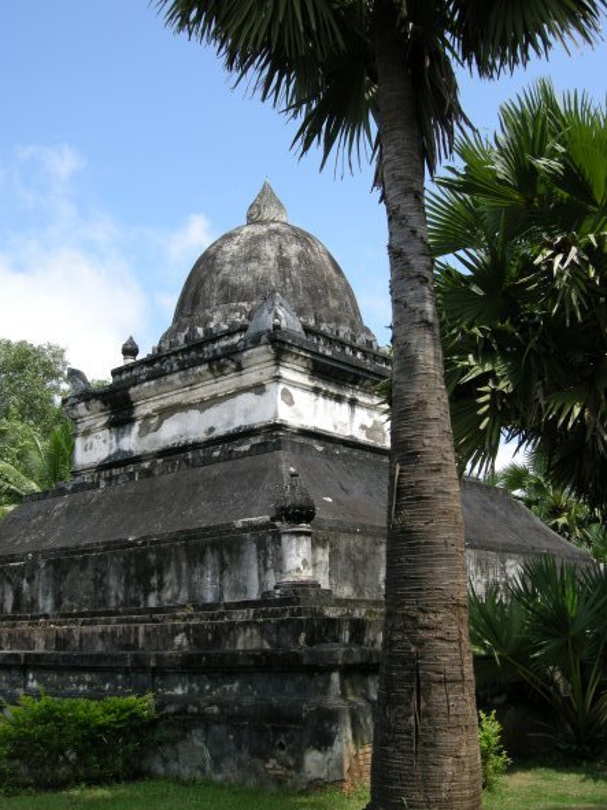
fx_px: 912
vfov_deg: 47.9
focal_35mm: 39
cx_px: 300
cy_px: 393
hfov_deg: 36.8
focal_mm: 7.5
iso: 64
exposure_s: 1/208
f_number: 5.4
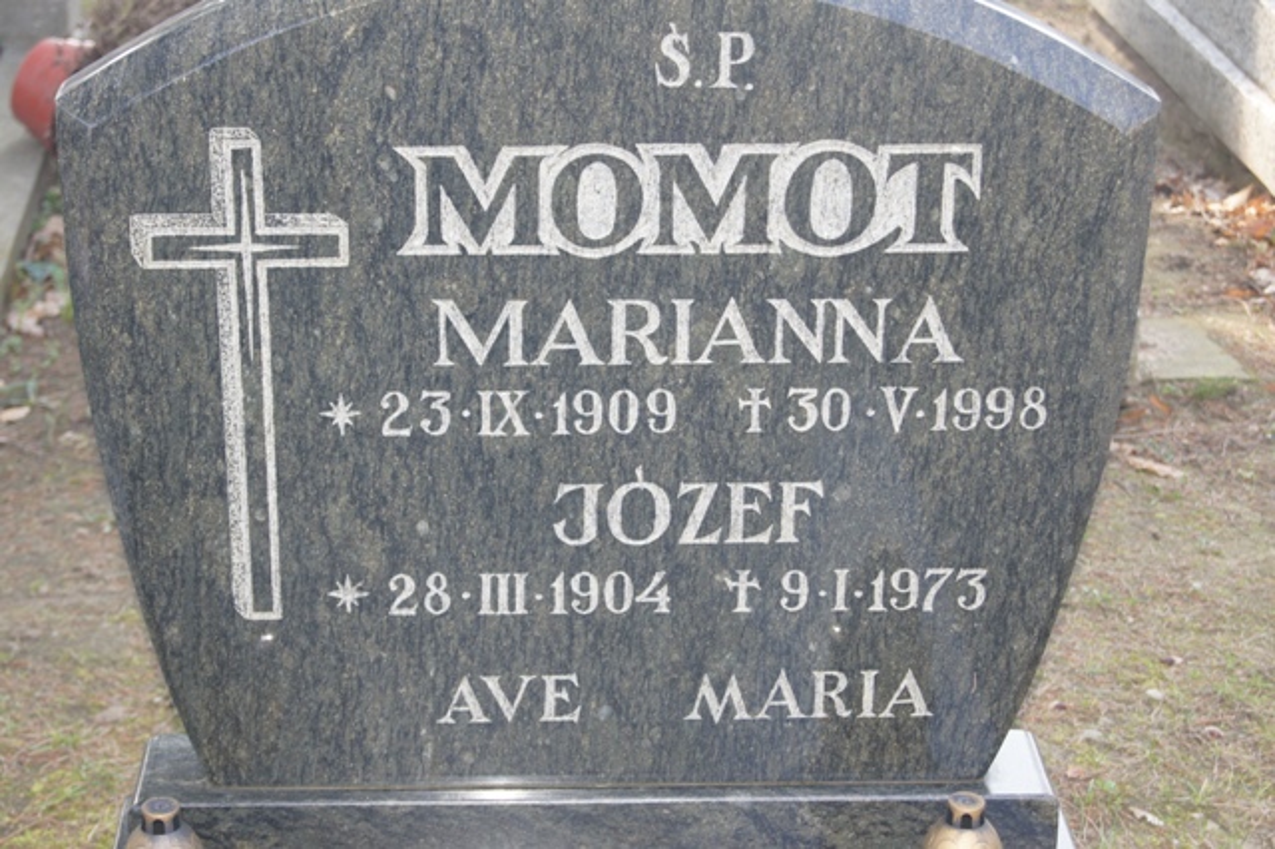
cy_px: 424
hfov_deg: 27.0
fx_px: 2655
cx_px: 638
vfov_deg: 18.2
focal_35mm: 75
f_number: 5.6
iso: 250
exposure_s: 1/125
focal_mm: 50
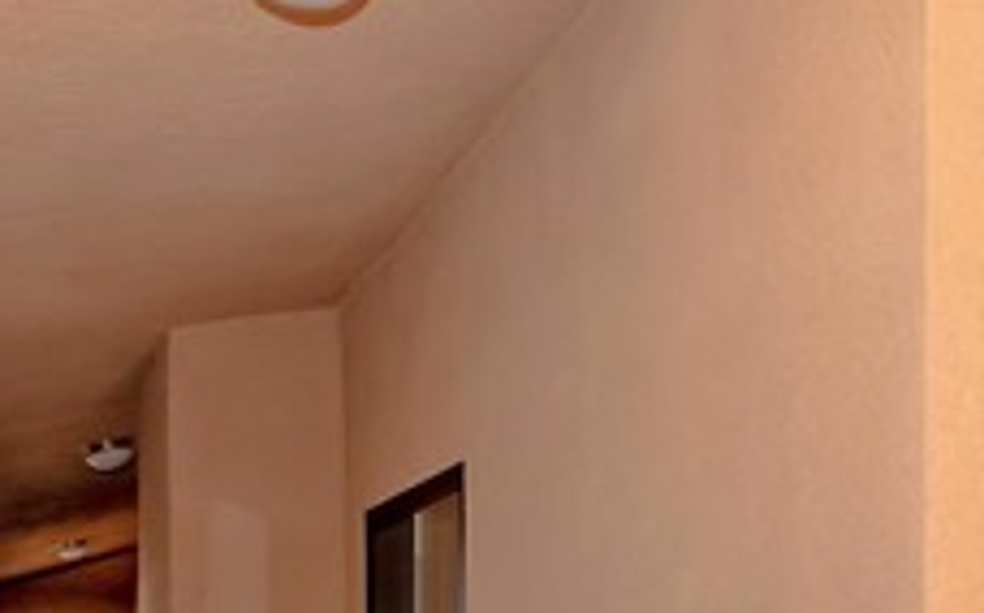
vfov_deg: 27.2
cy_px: 680
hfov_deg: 42.5
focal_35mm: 43
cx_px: 880
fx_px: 1152
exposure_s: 1/250
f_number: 10
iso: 400
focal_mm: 10
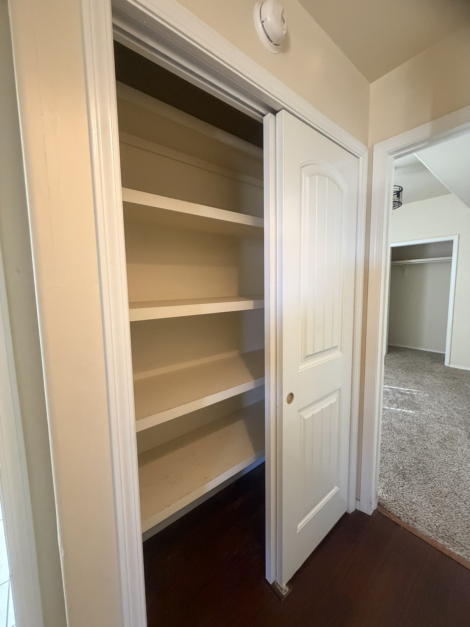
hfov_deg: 85.7
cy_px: 314
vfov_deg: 102.1
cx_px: 235
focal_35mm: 14
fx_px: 253
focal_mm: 2.22
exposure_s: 1/60
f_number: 2.2
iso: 500
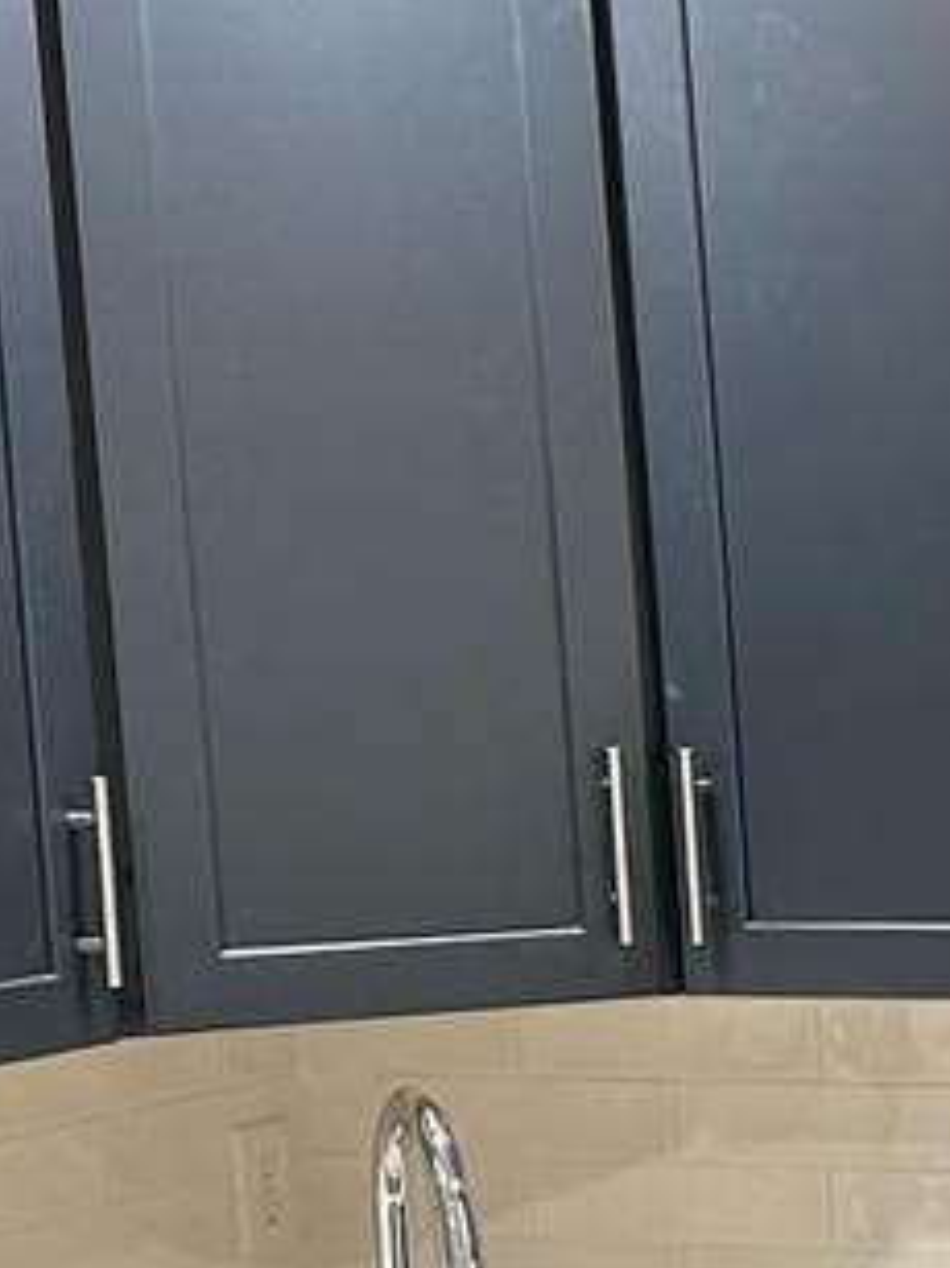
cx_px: 1545
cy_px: 1041
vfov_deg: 19.4
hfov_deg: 13.6
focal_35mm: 100
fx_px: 3662
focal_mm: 6.86
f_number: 1.78
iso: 200
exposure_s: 1/60
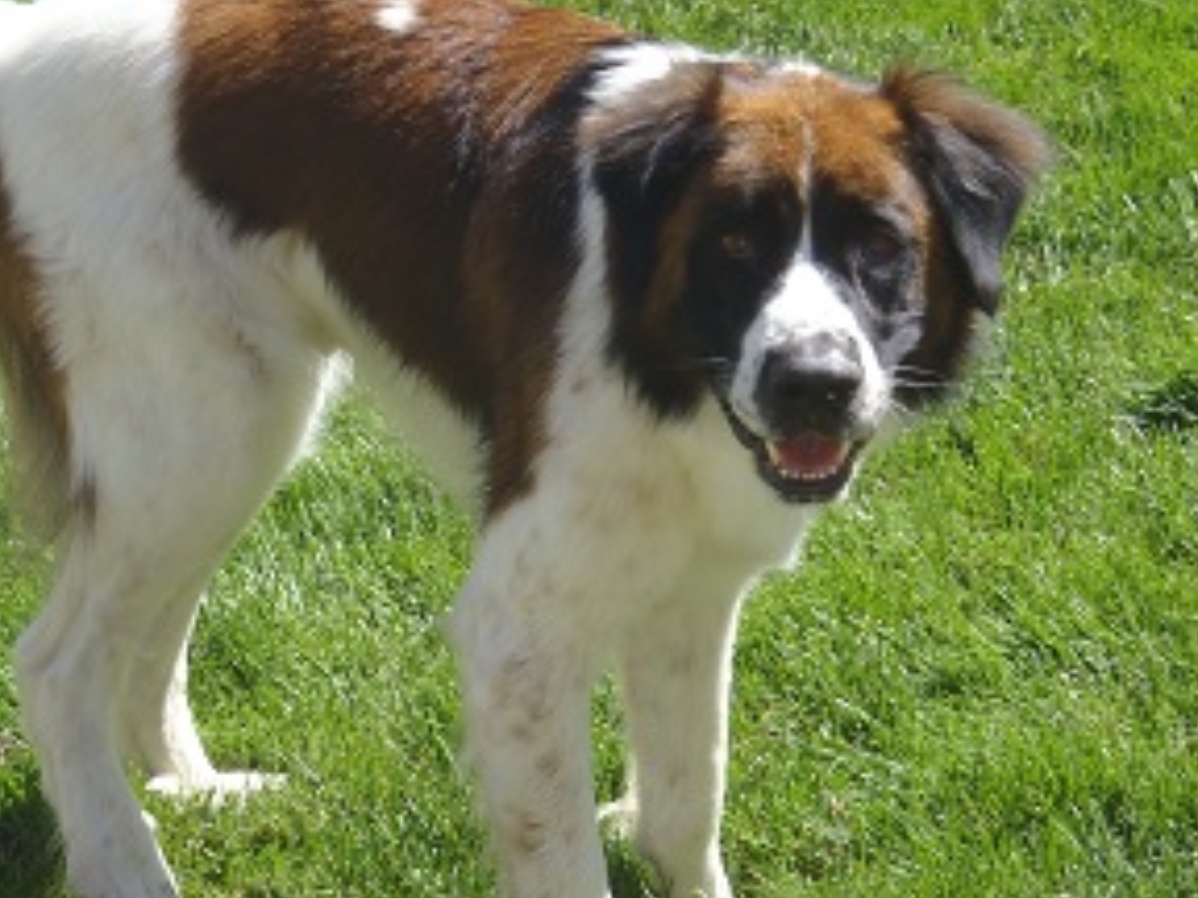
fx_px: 4638
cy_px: 486
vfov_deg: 11.1
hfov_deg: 14.7
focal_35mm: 134
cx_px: 618
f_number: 4.6
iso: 80
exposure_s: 1/250
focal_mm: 16.1
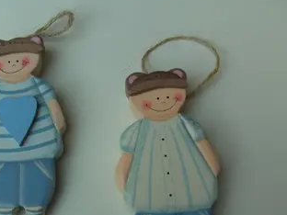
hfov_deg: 33.5
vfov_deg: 25.4
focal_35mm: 57
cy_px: 159
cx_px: 97
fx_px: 473
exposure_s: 1/43
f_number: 2.8
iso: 100
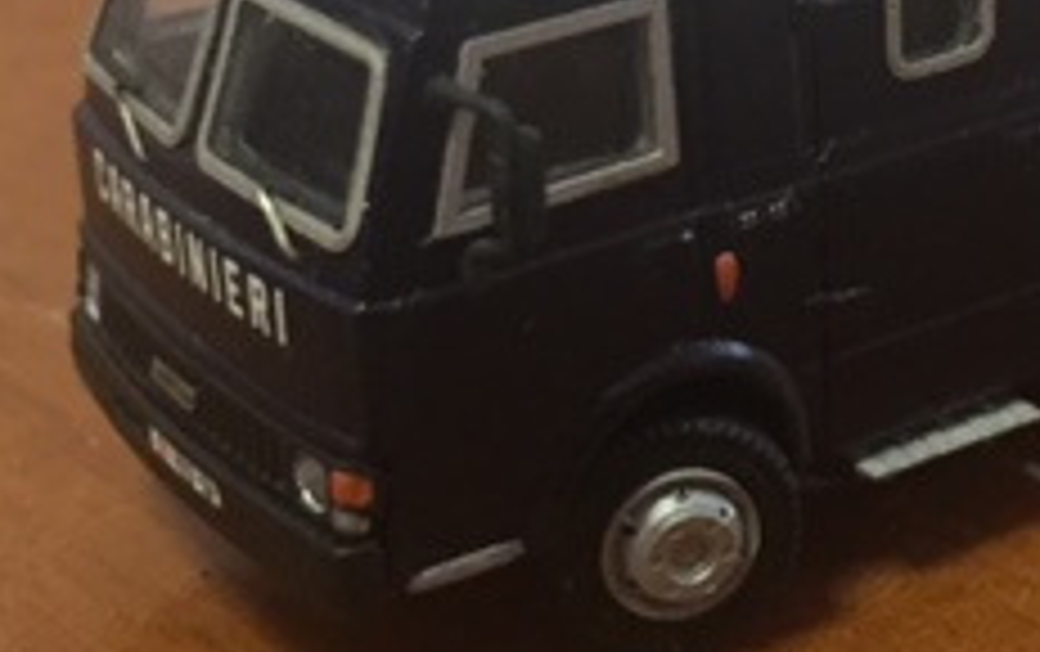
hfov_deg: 24.1
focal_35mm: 85
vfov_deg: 15.2
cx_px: 752
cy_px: 27
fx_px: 2412
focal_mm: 4.15
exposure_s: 1/20
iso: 250
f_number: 2.2
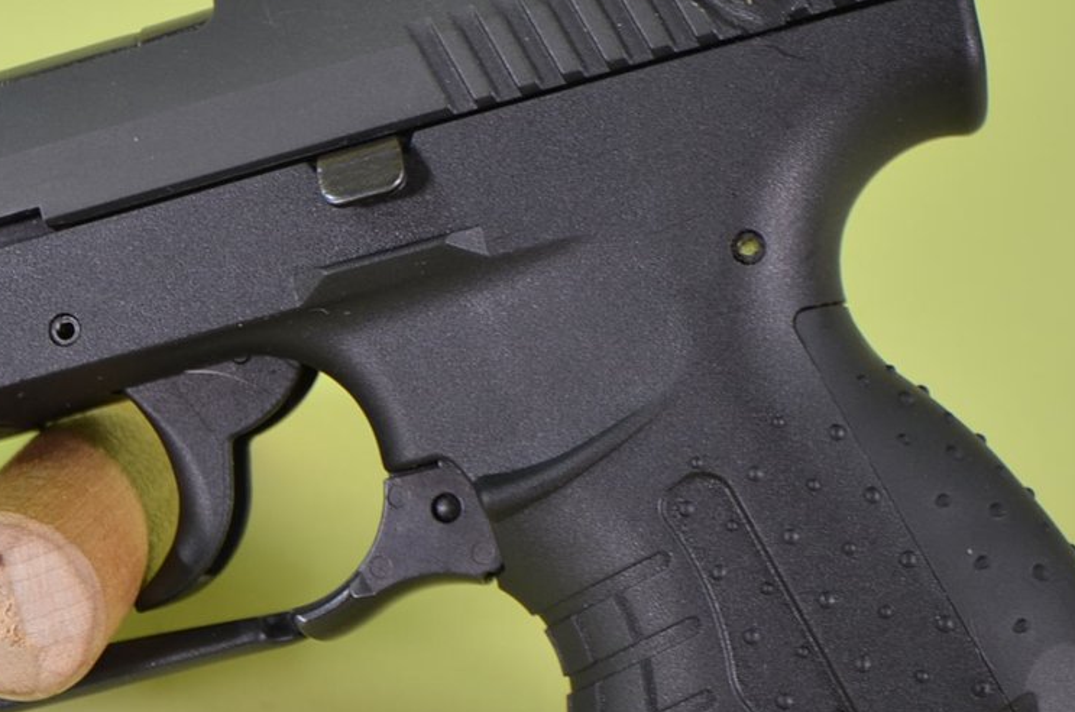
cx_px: 340
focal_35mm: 83
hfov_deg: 24.4
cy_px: 381
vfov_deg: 16.4
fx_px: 2473
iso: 160
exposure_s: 1/40
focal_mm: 24
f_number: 5
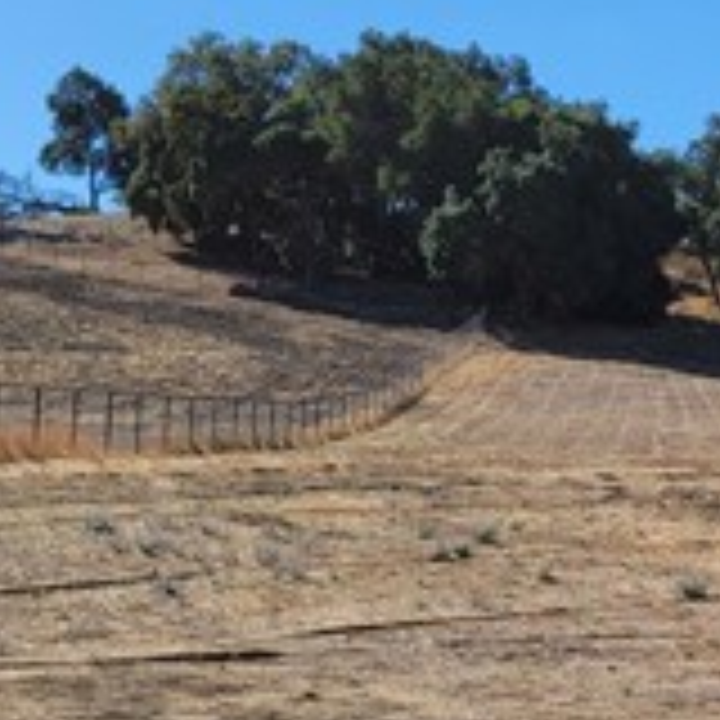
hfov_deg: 18.6
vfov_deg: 20.4
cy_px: 342
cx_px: 999
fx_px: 2000
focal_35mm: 85
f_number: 1.8
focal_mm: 6.7
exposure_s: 1/1135
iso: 16
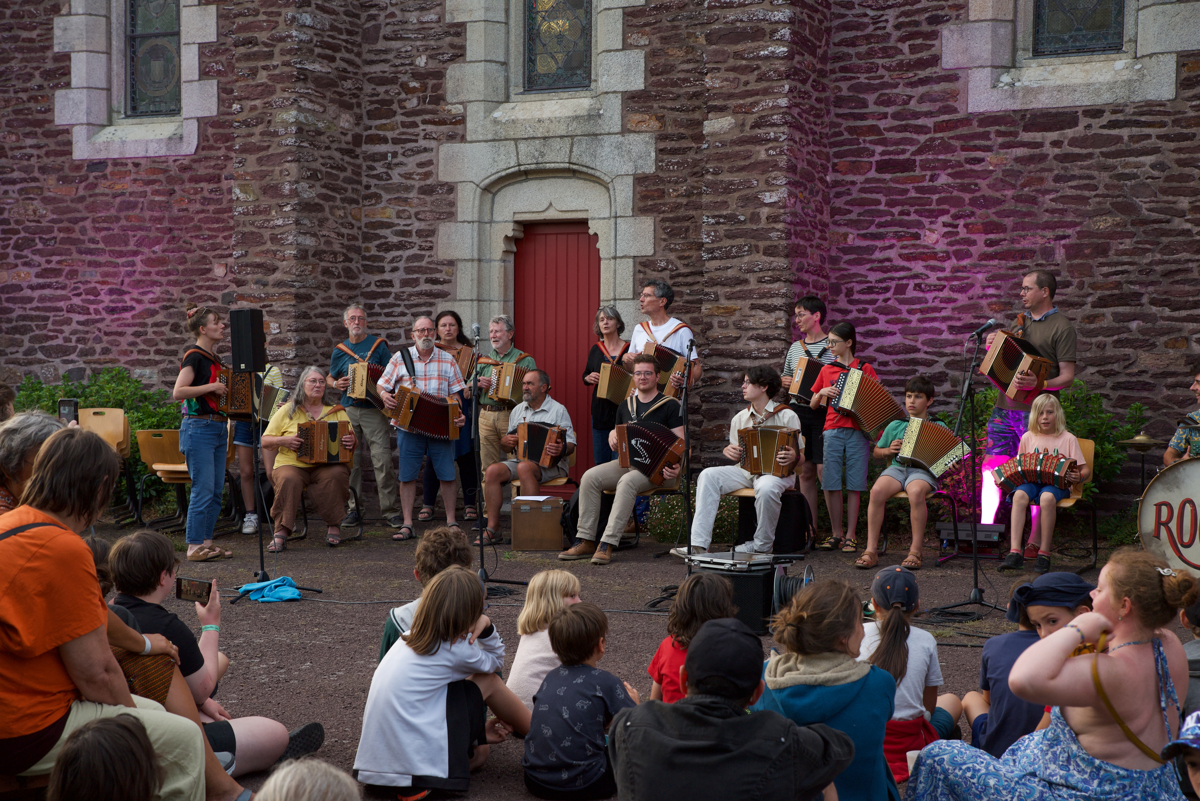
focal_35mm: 56
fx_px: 1867
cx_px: 600
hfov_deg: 35.6
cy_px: 400
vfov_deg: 24.2
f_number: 6.3
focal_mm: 56
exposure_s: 1/100
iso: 1100
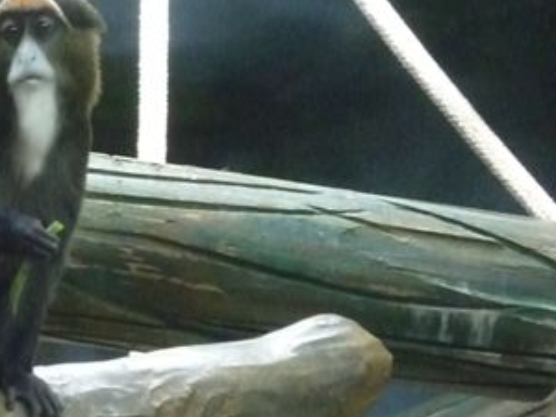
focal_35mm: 258
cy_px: 132
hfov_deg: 7.6
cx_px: 20
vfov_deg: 5.8
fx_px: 4144
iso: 1600
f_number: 5.4
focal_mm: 21.7
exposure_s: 1/80
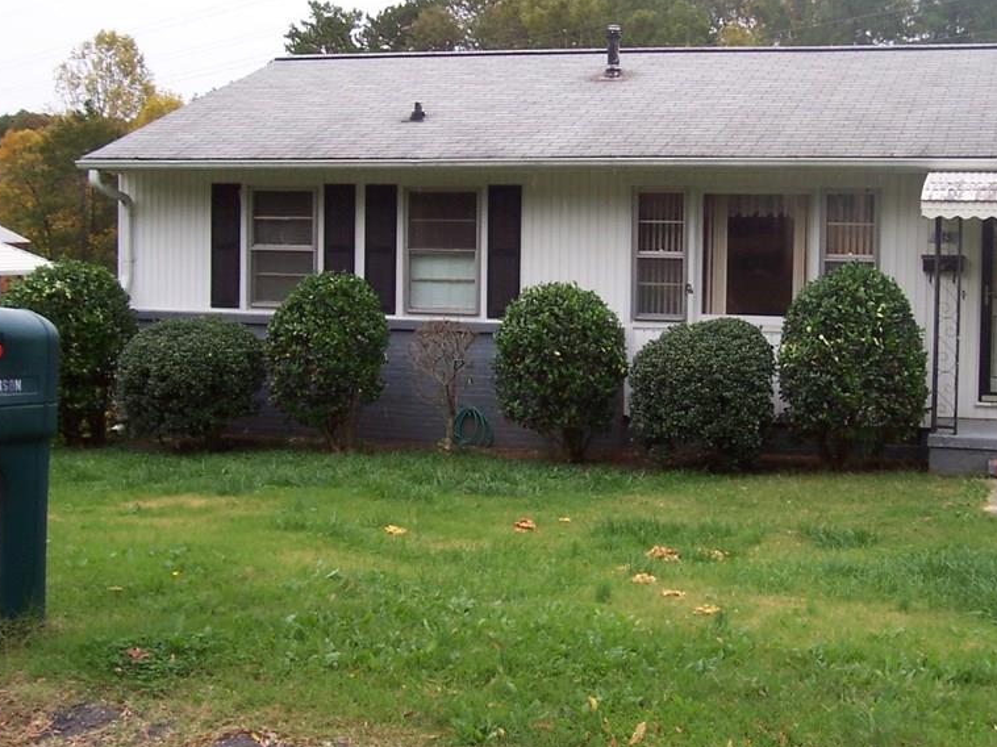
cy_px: 312
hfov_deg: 37.8
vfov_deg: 29.0
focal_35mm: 50
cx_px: 654
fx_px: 1440
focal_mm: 5.6
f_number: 2.8
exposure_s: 1/500
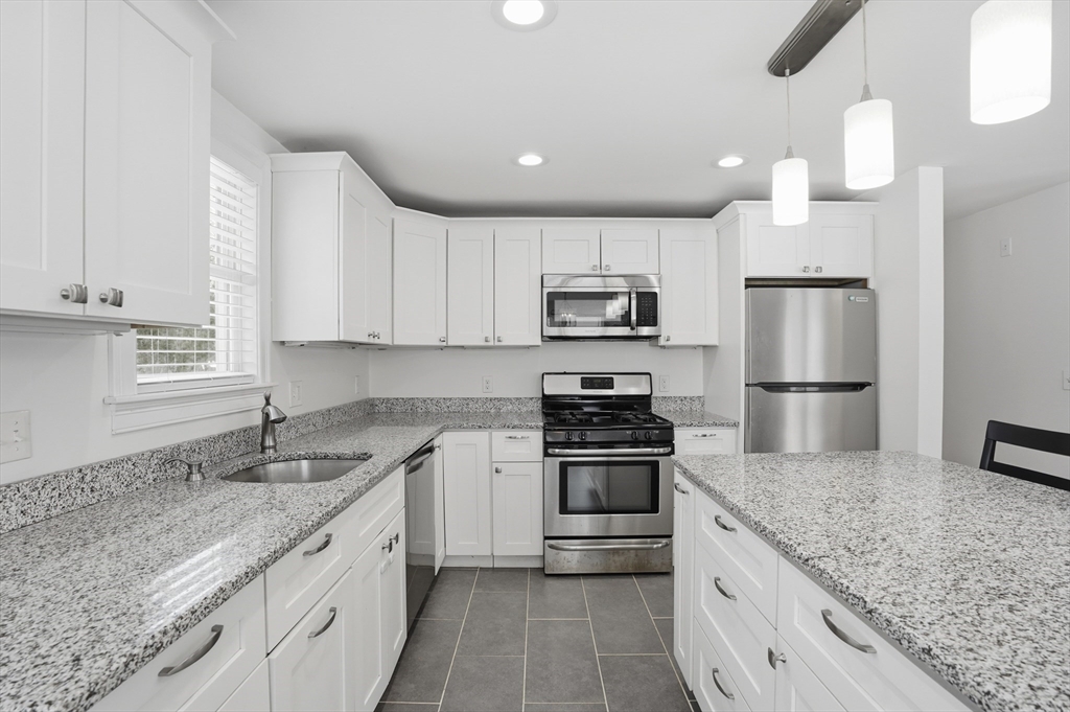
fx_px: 475
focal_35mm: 16
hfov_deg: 96.8
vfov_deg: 73.7
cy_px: 356
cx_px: 535
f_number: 7.1
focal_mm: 16
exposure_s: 1/500
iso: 800
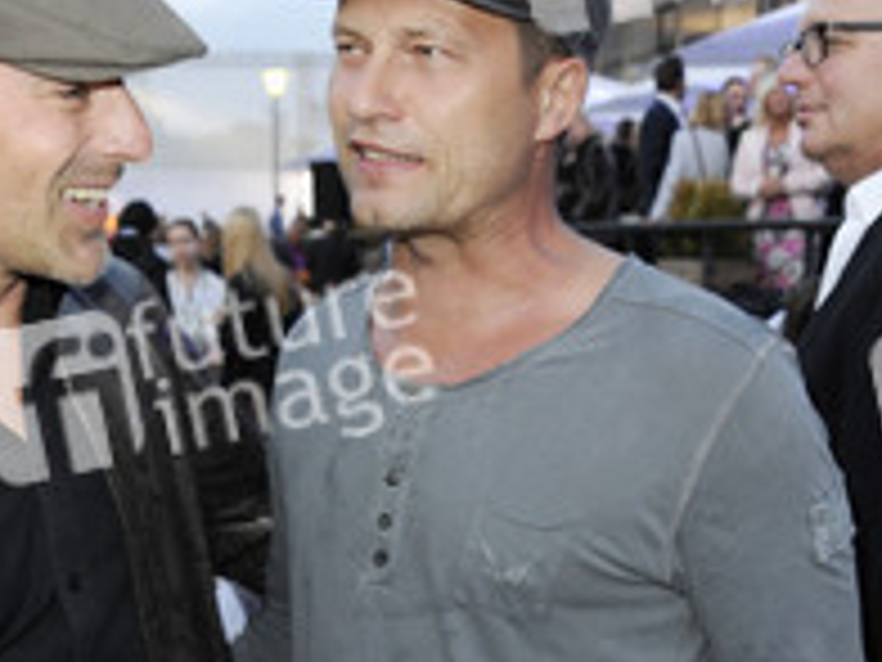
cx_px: 333
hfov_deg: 34.8
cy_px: 603
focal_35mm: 55
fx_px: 1401
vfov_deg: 25.7
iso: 800
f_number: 5.6
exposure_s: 1/60
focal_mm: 28
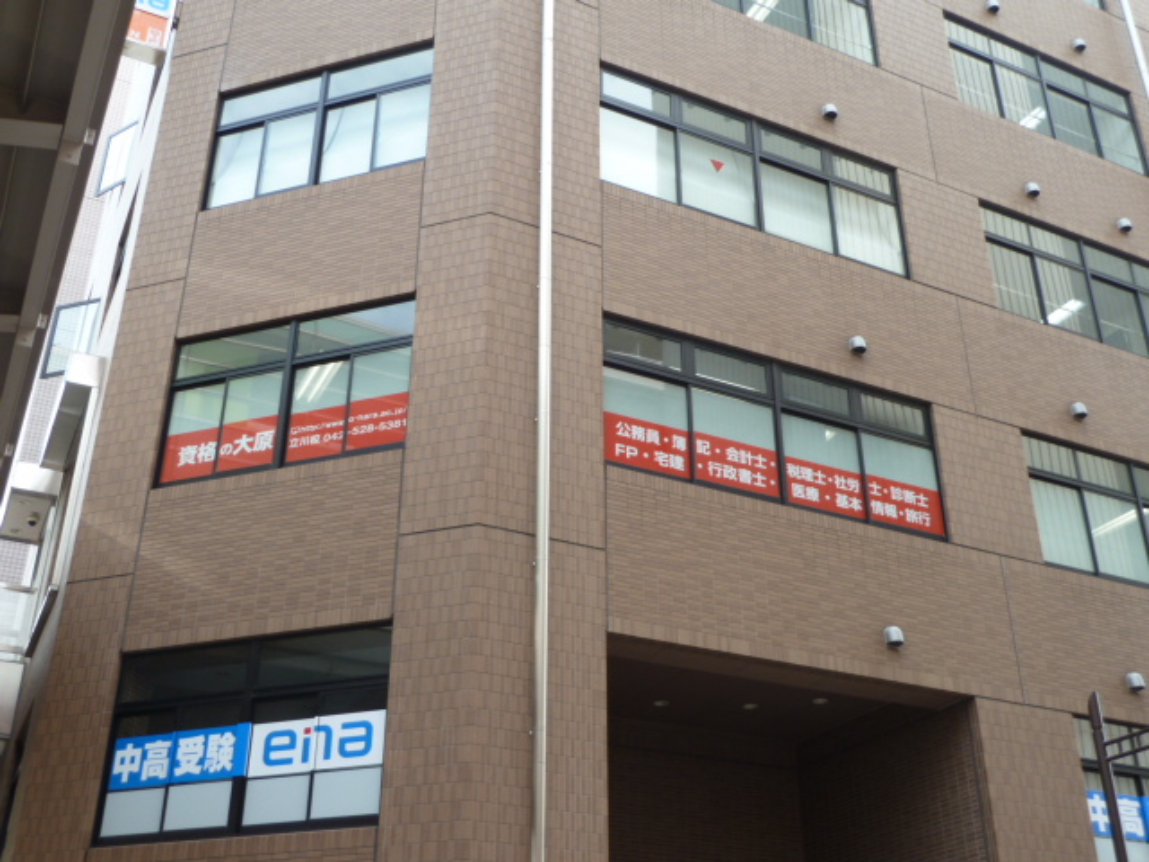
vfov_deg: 36.0
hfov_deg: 46.8
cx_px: 574
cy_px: 431
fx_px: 1328
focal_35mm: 40
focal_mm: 6.5
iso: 80
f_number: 3.6
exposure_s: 1/100
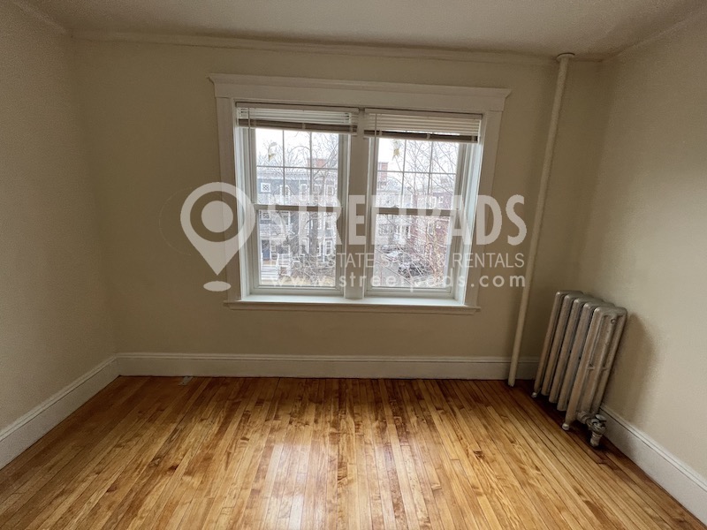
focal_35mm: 13
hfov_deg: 106.2
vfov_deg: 89.9
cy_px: 265
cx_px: 354
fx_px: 266
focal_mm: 1.57
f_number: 1.8
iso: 100
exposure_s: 1/120
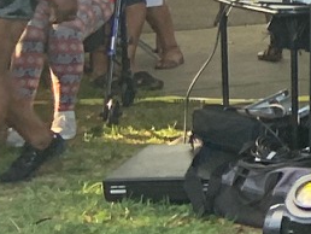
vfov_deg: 7.2
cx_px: 1199
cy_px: -154
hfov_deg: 7.4
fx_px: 1826
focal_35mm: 203
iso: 64
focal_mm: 4.25
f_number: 1.8
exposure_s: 1/121
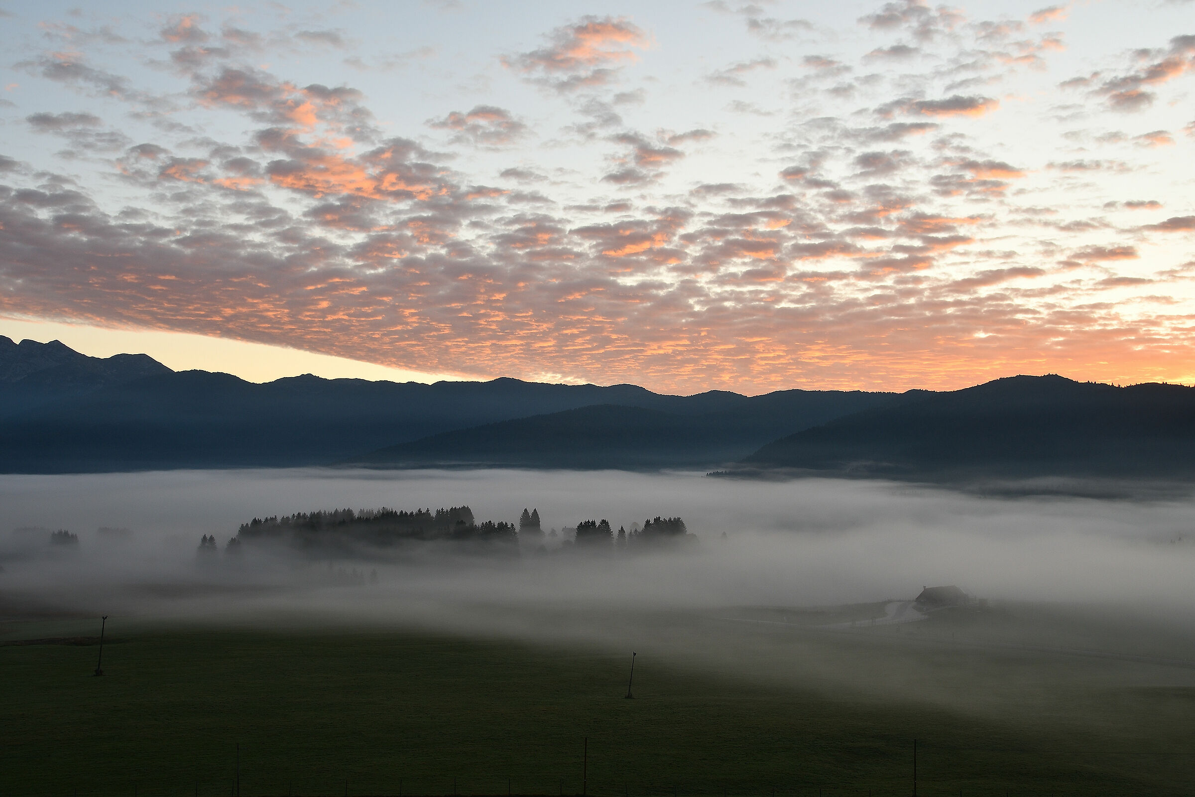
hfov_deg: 49.6
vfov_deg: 34.2
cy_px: 398
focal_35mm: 39
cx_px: 598
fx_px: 1294
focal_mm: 26
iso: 100
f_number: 11
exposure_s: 1/15
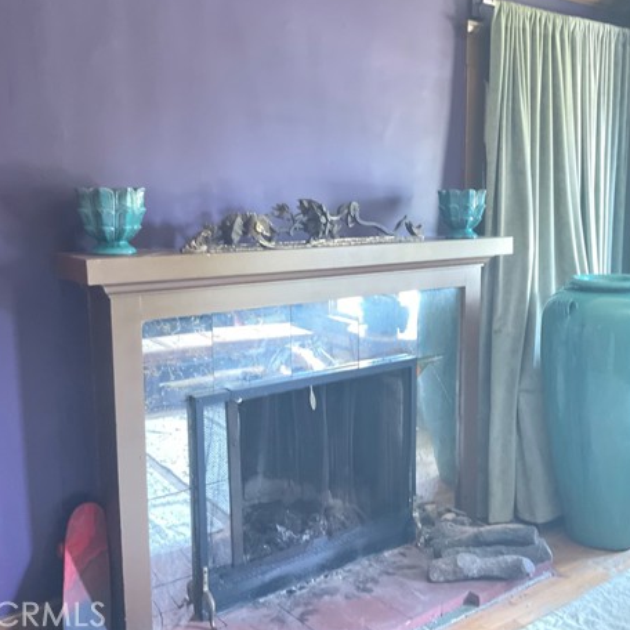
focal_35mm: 36
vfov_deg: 46.0
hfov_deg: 45.8
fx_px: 741
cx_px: 372
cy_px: 303
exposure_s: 1/15
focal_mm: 3
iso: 1600
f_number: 1.8
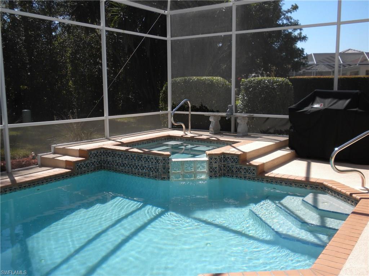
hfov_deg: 50.1
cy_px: 138
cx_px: 184
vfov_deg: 38.7
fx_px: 394
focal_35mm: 37
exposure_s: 1/500
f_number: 3.5
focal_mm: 6.6
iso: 64
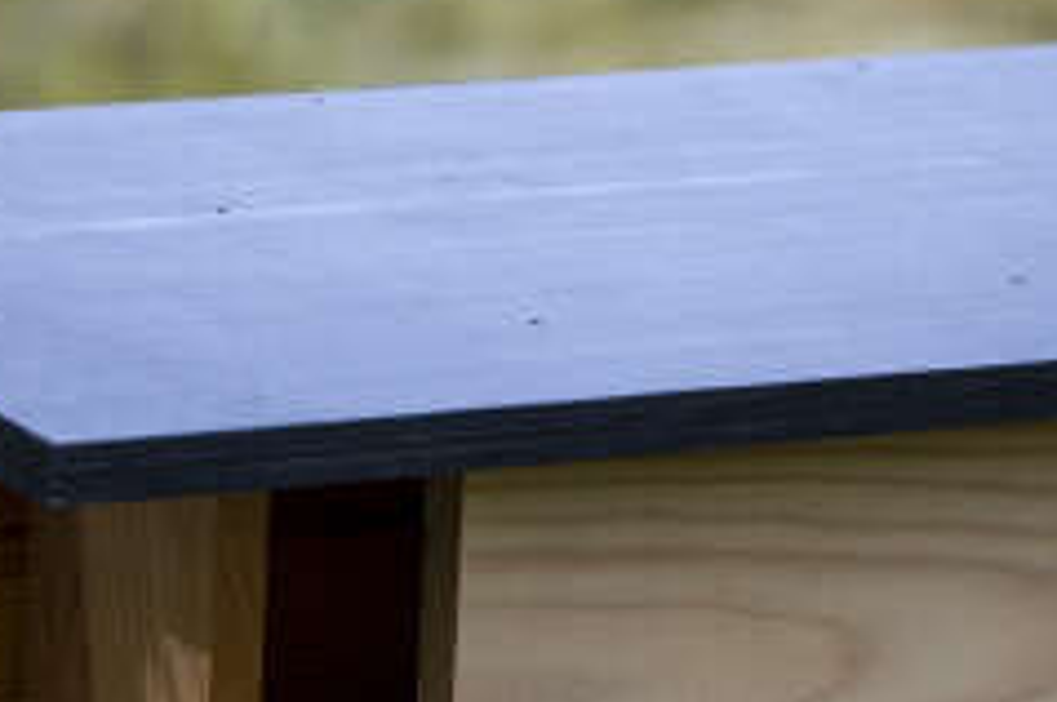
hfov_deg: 5.2
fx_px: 11552
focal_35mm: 394
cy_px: 535
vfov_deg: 3.5
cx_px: 786
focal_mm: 130
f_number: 6.3
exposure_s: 1/250
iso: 360
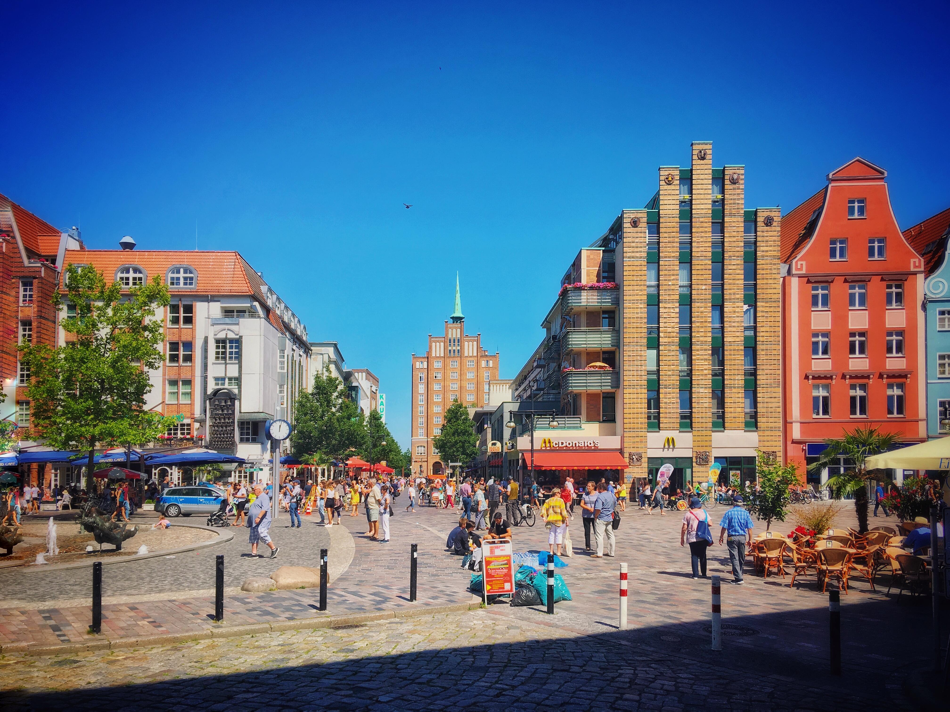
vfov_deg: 48.2
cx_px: 475
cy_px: 356
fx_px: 796
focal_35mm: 29
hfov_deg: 61.7
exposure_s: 1/1672
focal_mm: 4.15
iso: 25
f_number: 2.2
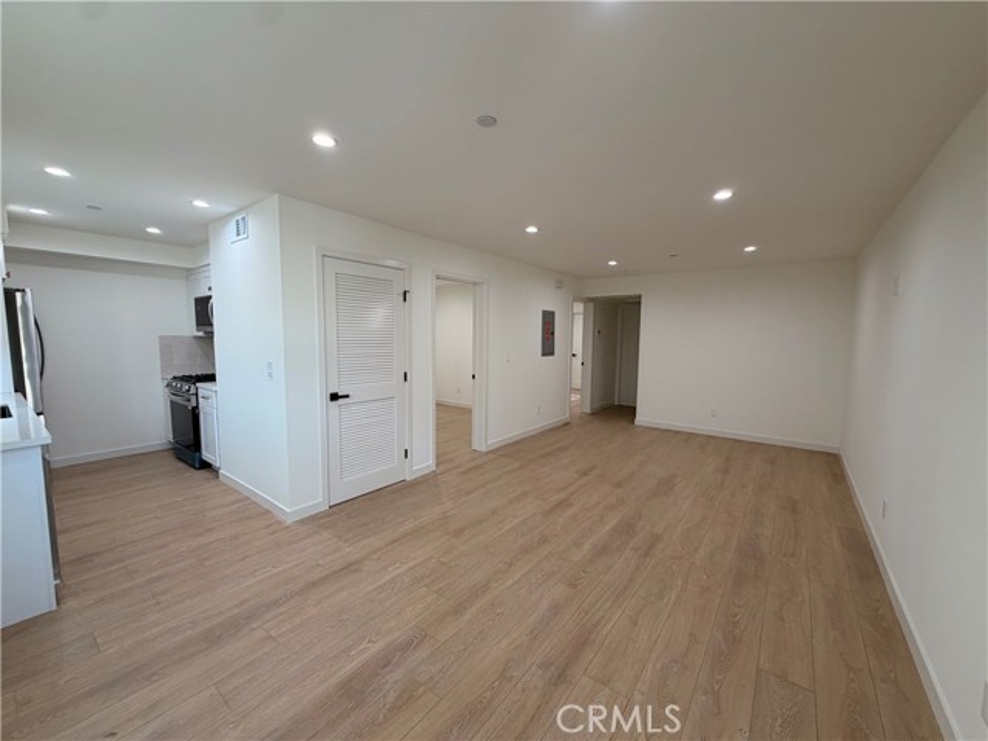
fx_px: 400
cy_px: 370
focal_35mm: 14
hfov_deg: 102.1
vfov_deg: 85.7
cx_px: 494
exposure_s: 1/121
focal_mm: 2.22
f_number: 2.2
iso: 125
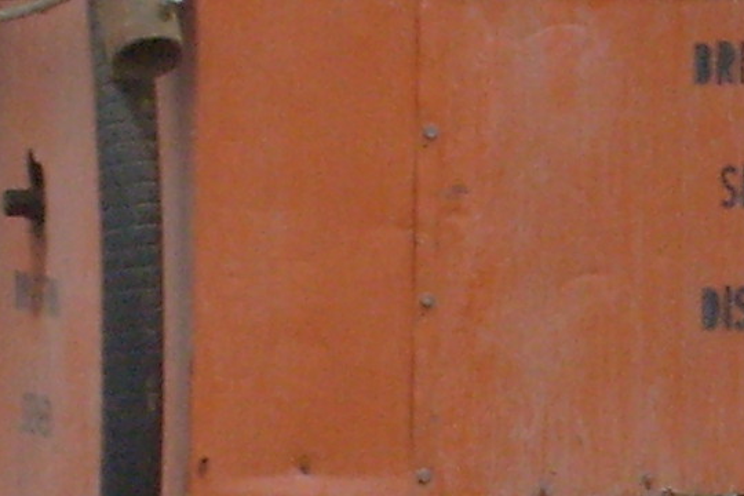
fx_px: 9072
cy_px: 529
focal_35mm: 439
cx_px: 1157
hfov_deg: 4.7
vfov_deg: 3.1
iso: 100
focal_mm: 13.7
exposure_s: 1/90
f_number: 4.2
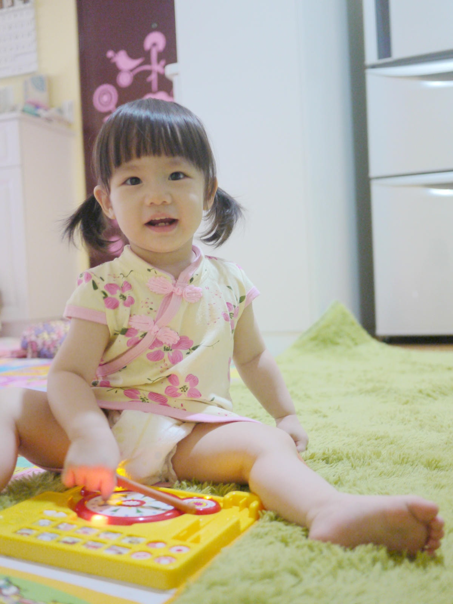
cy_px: 302
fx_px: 698
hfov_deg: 36.0
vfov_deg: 46.8
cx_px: 226
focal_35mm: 40
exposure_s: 1/60
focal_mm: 20
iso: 800
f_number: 1.7
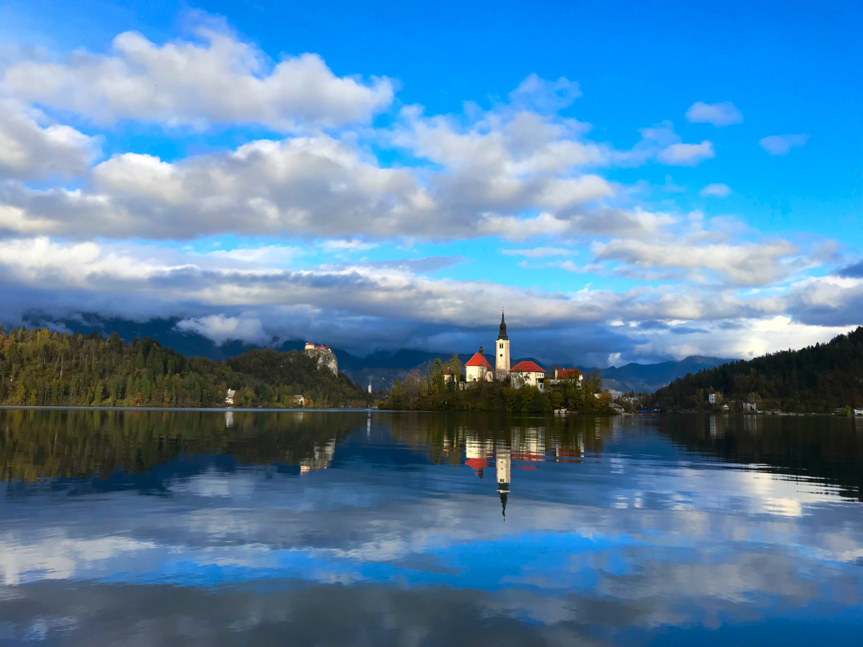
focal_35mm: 28
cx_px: 432
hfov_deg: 63.4
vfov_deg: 49.7
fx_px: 698
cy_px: 324
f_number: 1.8
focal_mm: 3.99
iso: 20
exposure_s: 1/1520
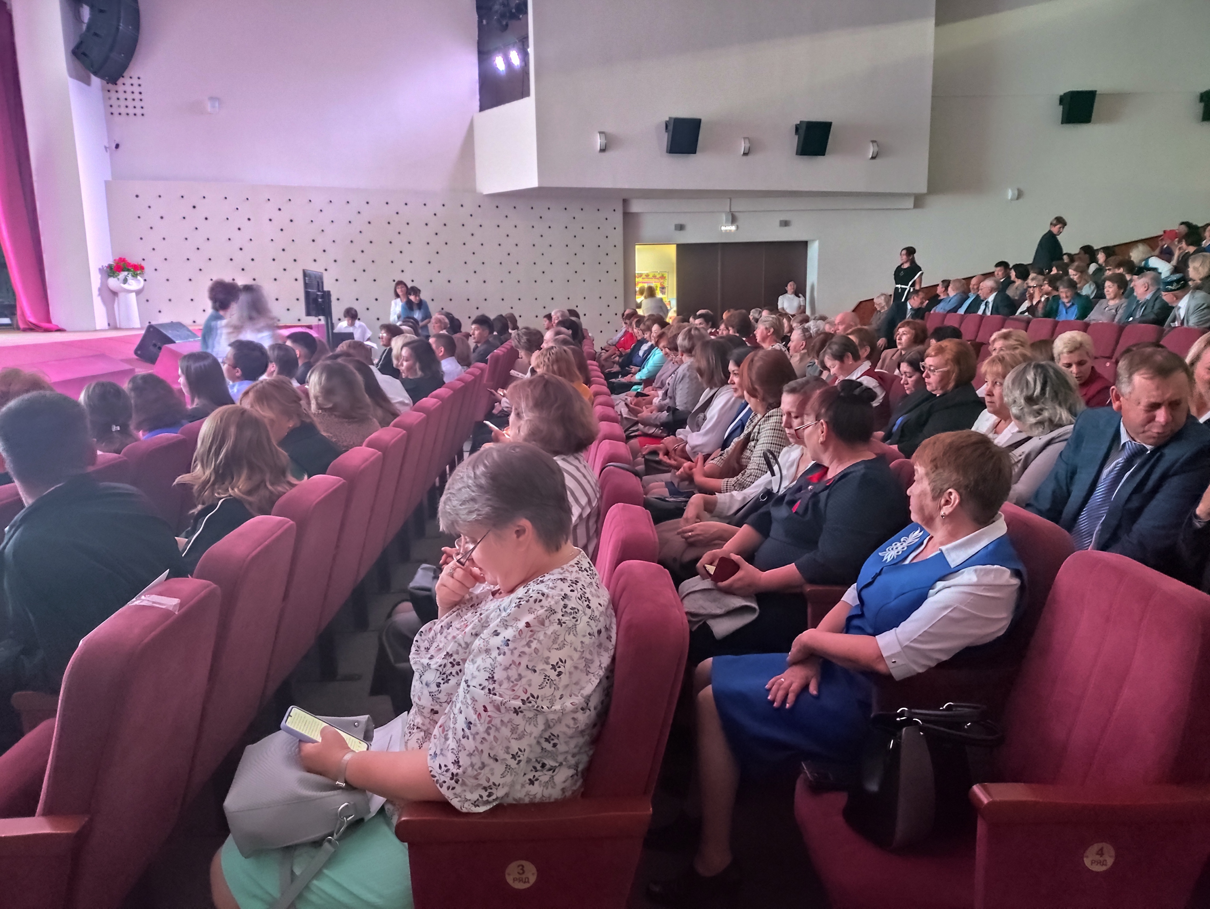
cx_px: 605
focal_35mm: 25
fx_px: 874
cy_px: 454
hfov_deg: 69.4
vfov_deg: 54.9
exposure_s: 1/25
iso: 2500
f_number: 1.79
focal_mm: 4.71
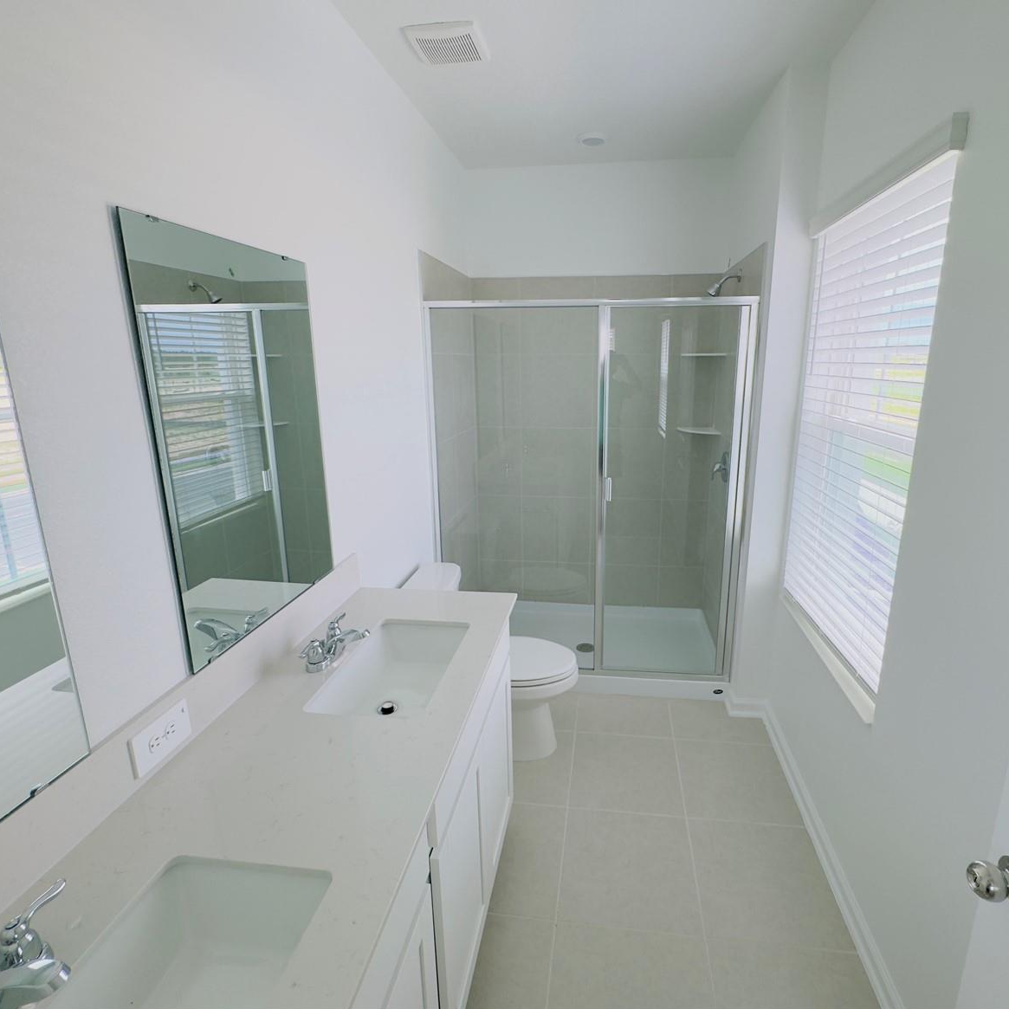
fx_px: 561
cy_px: 492
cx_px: 550
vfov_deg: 84.0
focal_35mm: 17
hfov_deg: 83.8
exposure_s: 1/102
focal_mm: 2.22
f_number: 2.2
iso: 40
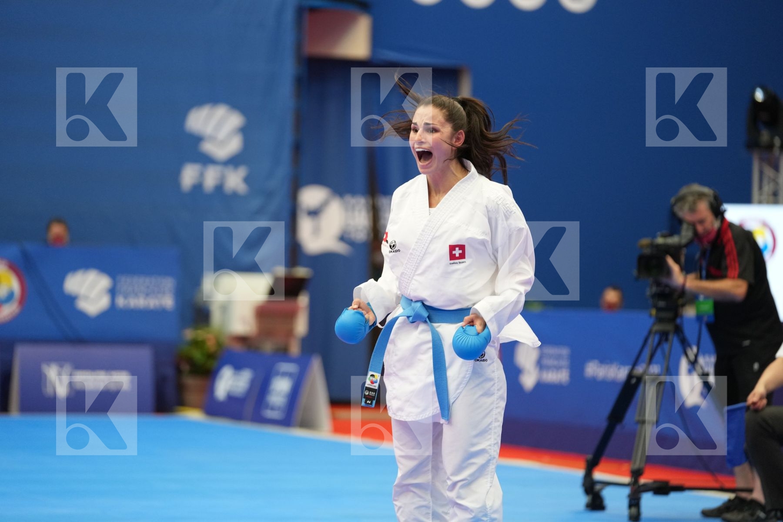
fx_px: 3371
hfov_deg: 13.2
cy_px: 261
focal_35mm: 155
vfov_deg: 8.9
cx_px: 392
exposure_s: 1/1000
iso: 2000
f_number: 2.8
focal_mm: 155
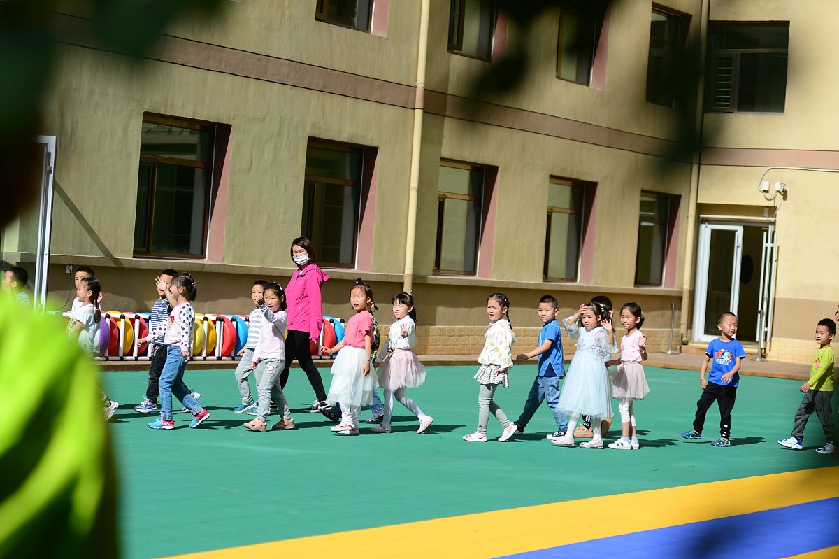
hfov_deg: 25.4
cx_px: 420
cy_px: 280
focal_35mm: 80
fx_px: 1864
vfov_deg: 17.0
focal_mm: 80
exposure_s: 1/3200
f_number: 2.8
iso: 180
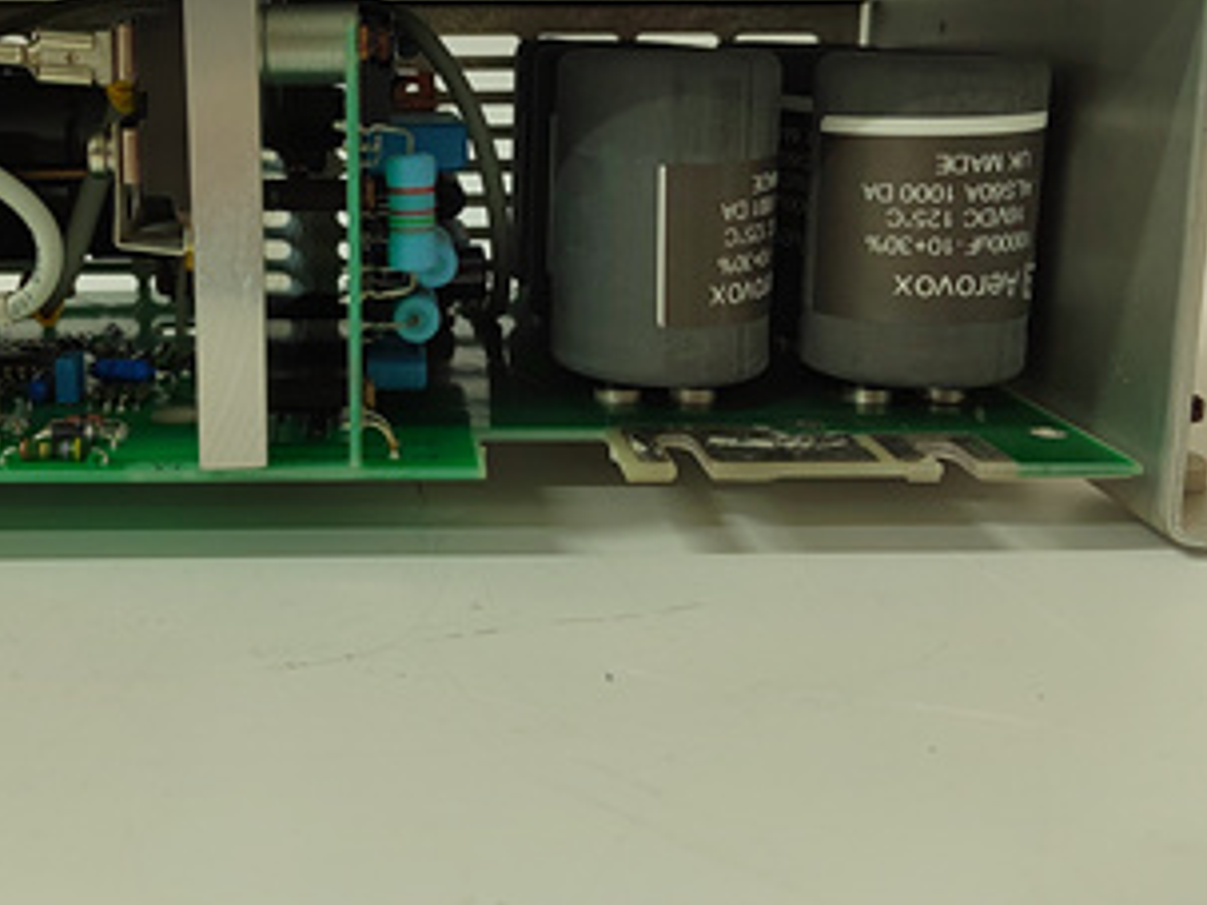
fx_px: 1324
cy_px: 269
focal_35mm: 38
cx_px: 382
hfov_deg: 48.0
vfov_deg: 37.1
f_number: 1.9
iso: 1934
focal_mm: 5.52
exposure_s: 1/100
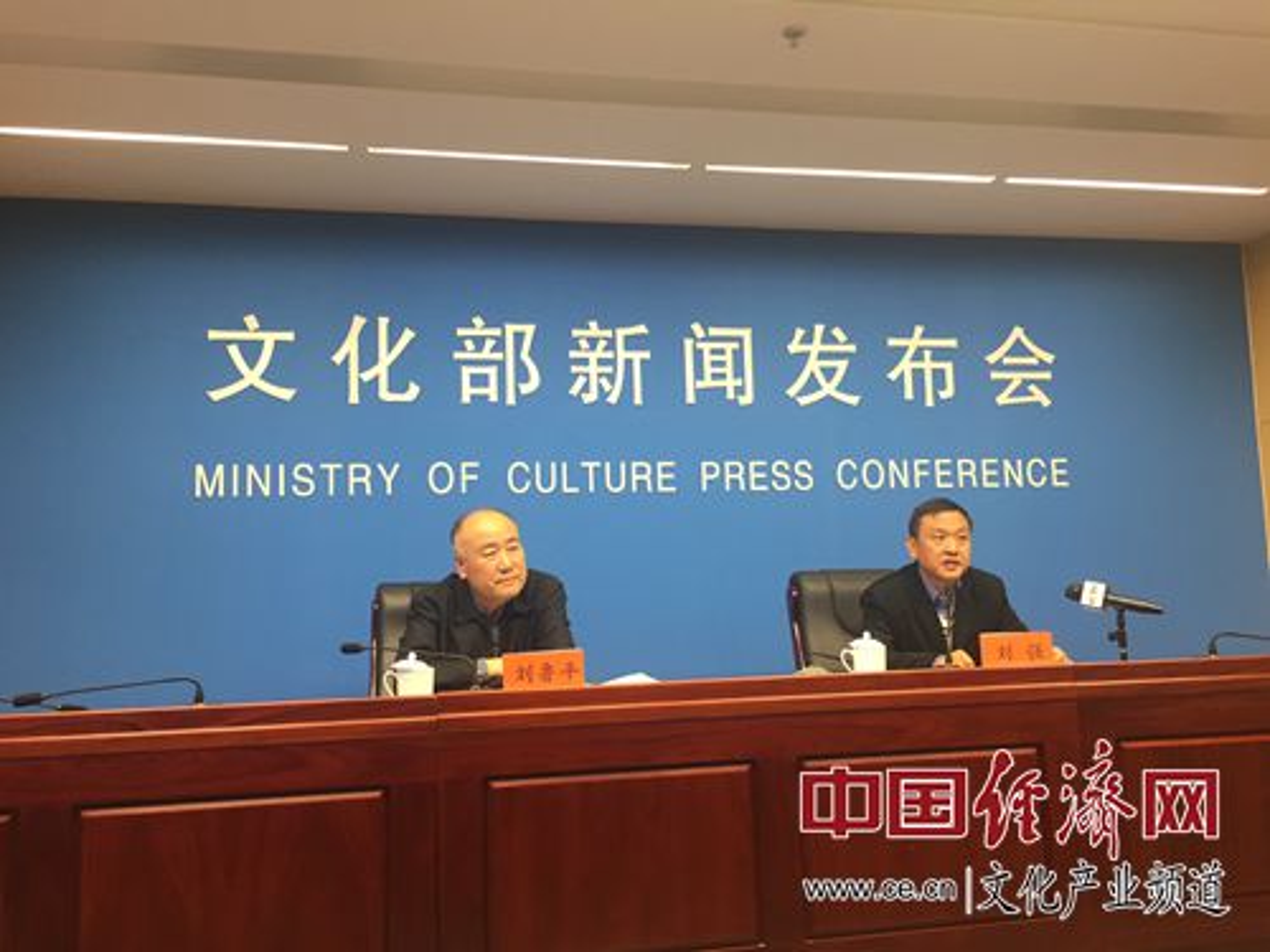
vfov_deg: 48.2
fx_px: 1064
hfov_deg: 61.7
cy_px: 476
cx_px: 635
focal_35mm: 29
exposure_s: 1/33
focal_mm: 4.15
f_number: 2.2
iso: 50
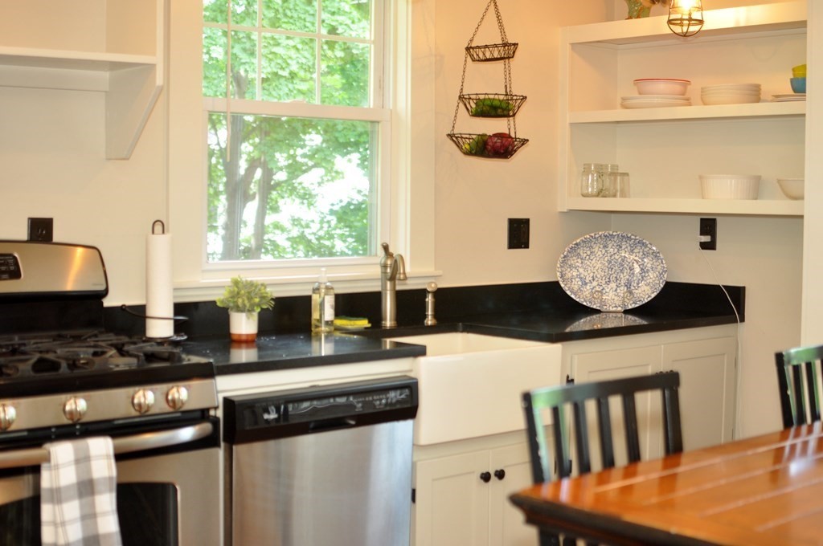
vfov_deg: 25.7
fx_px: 1199
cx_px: 412
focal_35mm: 52
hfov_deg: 37.9
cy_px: 273
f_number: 2.5
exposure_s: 1/80
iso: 500
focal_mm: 35
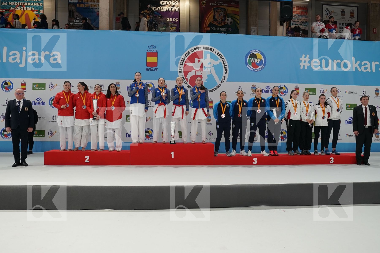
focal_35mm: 25
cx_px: 190
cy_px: 126
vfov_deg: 51.3
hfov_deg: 71.5
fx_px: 264
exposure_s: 1/250
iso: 800
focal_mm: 17
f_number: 2.8
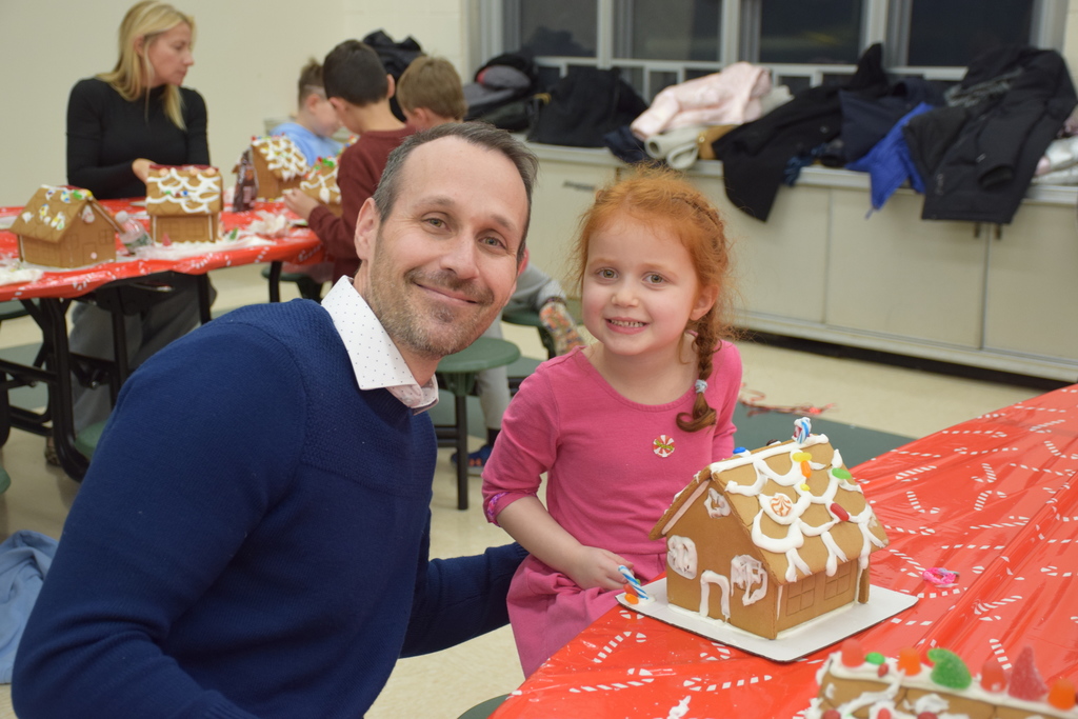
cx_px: 539
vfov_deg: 25.8
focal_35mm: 52
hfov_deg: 37.8
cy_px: 360
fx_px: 1572
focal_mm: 35
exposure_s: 1/60
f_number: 4.2
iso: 900
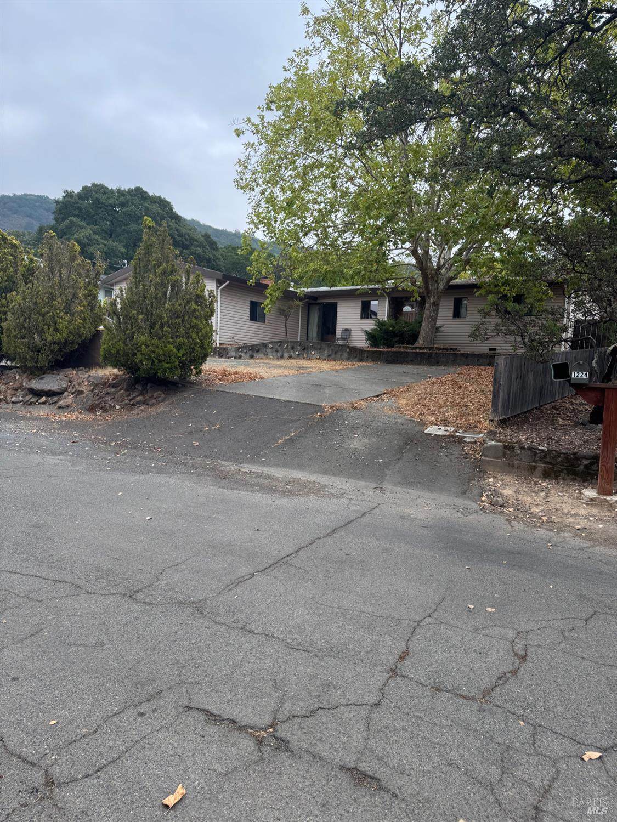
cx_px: 308
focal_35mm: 24
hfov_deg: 56.8
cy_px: 411
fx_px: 570
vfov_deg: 71.6
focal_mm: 6.76
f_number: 1.78
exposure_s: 1/397
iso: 80
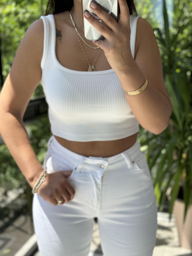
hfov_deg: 30.3
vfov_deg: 39.7
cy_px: 128
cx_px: 96
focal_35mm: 48
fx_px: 355
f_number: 1.78
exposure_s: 1/394
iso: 64
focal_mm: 6.76
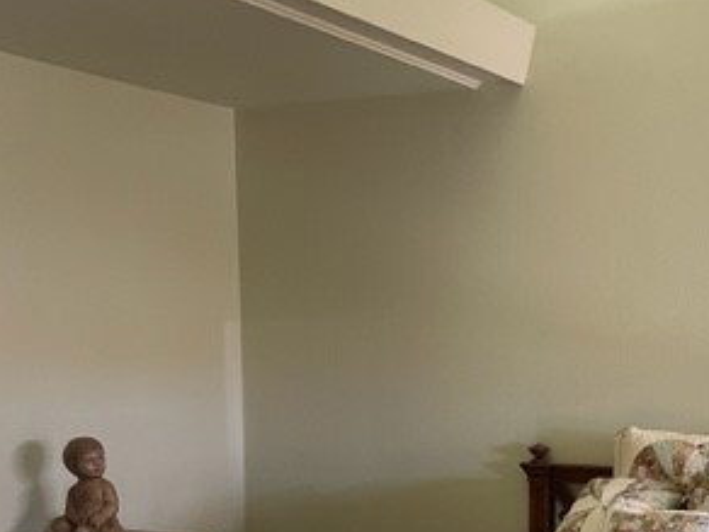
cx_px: 575
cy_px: 442
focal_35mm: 57
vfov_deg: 25.1
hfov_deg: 32.8
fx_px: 1167
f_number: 1.6
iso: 160
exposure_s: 1/60
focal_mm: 4.2
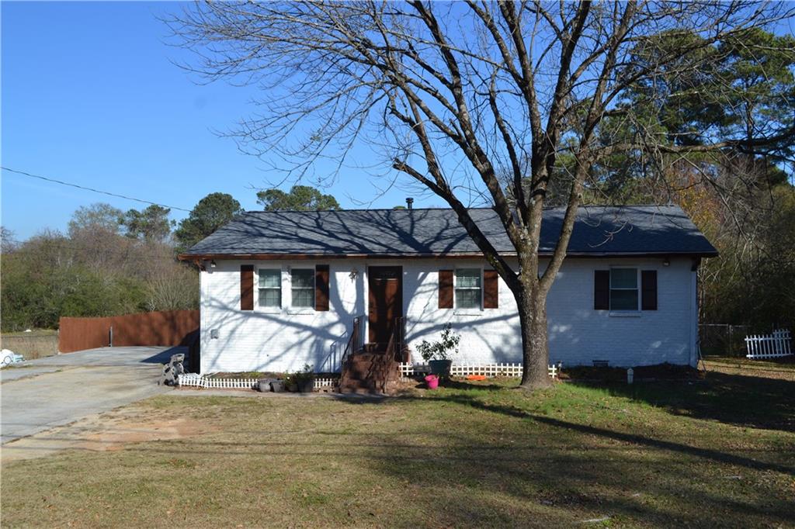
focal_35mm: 30
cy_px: 264
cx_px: 398
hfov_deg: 61.9
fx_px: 662
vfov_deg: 43.6
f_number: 8
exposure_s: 1/250
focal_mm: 20
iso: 100
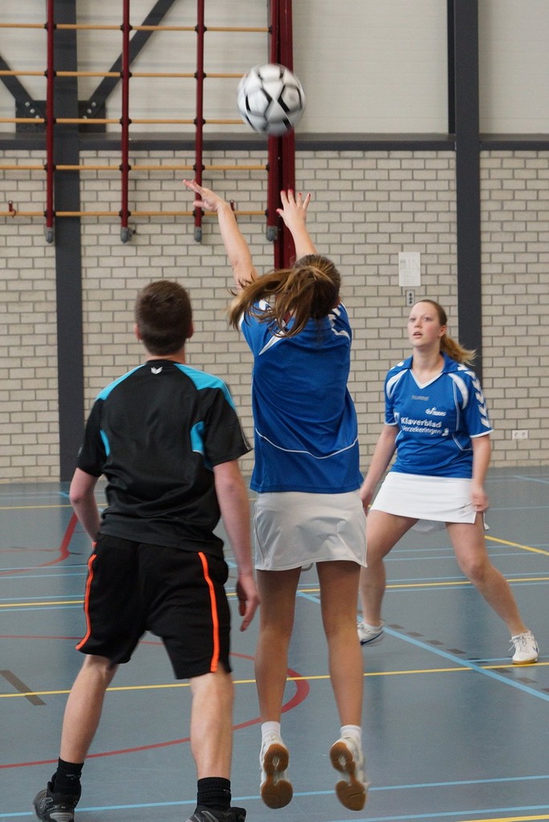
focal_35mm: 75
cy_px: 411
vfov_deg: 27.0
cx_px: 274
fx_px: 1713
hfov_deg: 18.2
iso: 640
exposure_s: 1/160
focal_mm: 50
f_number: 4
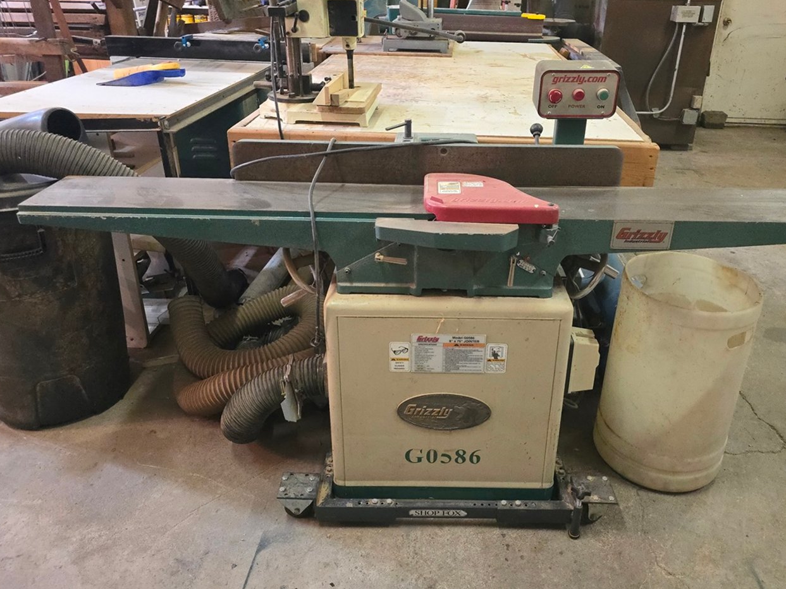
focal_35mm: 28
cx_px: 423
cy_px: 275
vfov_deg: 49.7
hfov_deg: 63.4
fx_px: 636
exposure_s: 1/60
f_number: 1.7
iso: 800
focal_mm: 6.3
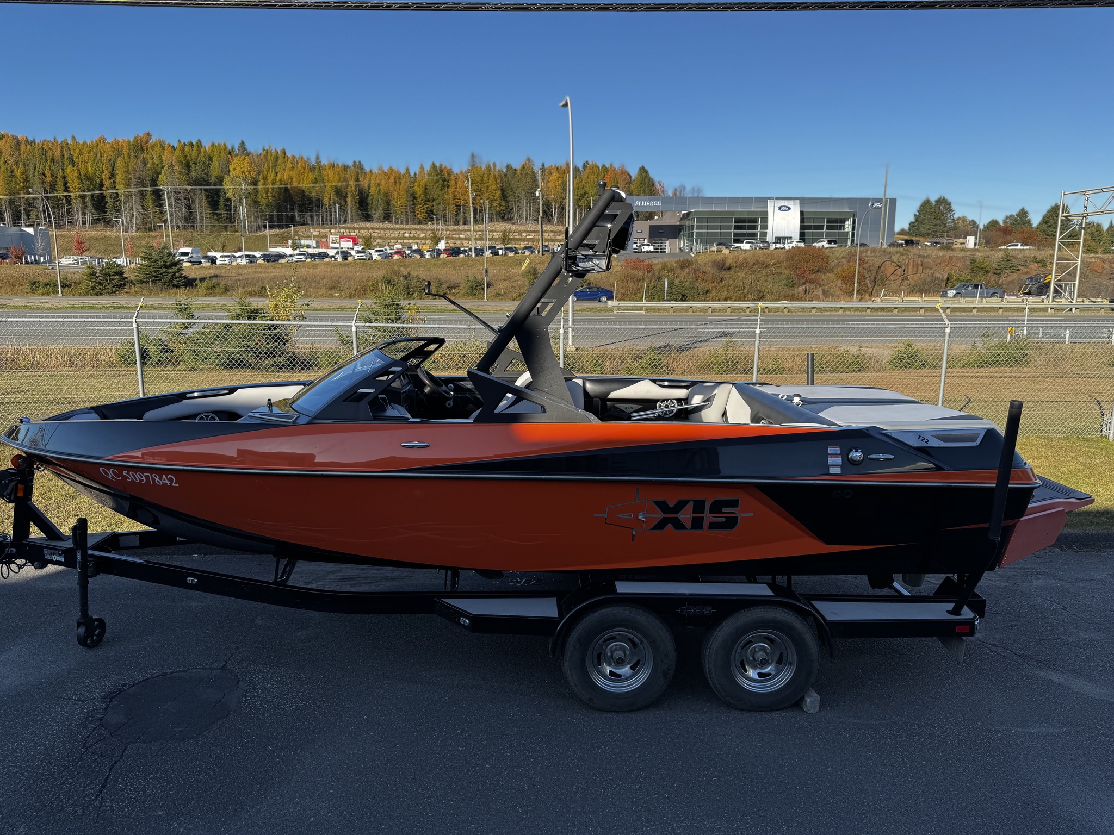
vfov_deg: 56.8
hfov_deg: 71.6
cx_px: 557
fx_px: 772
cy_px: 418
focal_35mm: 24
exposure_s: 1/2252
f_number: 1.78
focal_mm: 6.76
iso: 80
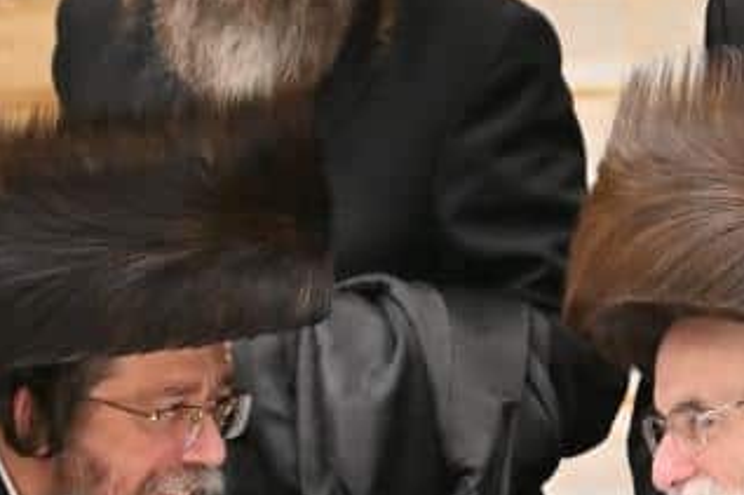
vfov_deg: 1.4
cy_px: 488
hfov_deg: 2.1
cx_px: 671
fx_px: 20015
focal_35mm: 969
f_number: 2.8
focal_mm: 200
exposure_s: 1/400
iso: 320
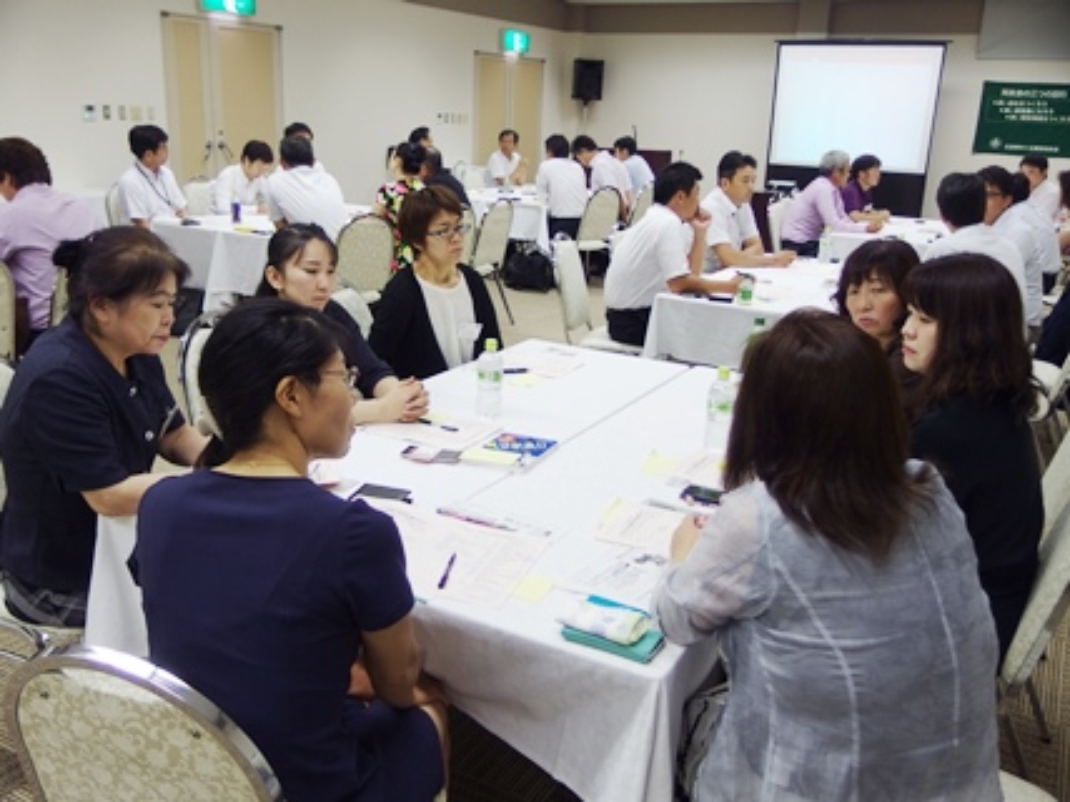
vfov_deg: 44.1
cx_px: 535
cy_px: 401
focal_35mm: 32
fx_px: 989
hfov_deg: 56.8
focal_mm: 6.8
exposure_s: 1/50
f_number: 1.9
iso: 125
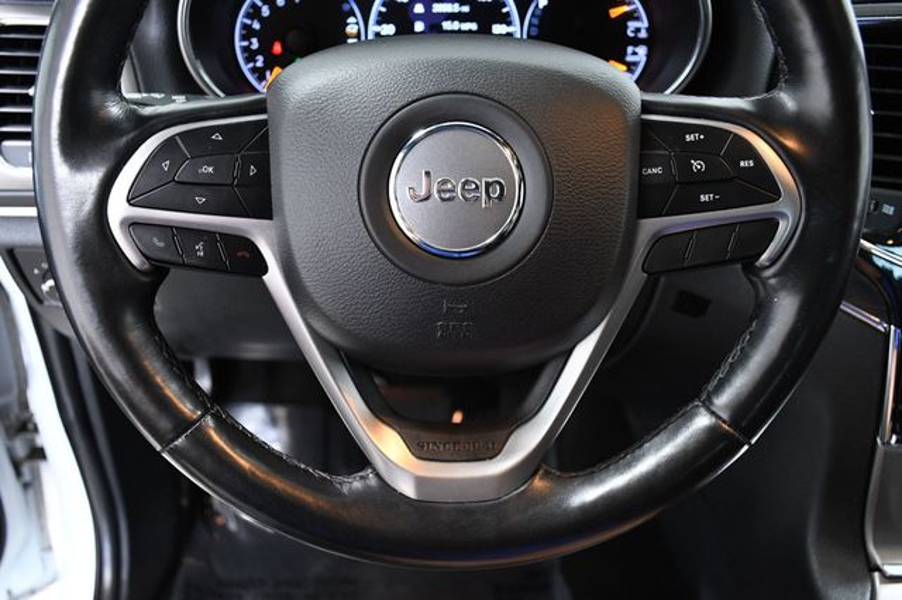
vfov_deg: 38.8
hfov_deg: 55.8
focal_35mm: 34
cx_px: 451
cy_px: 300
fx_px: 851
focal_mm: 23
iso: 2500
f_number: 4.5
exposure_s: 1/80
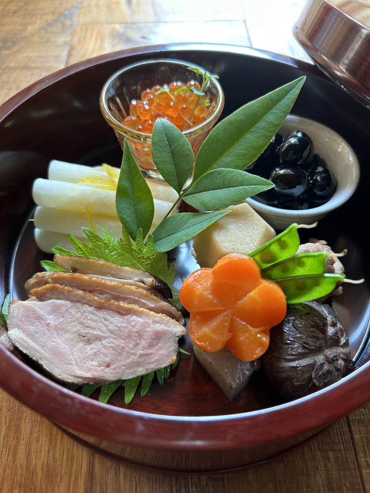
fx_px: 371
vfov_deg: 67.3
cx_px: 185
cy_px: 246
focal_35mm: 26
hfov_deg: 53.1
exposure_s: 1/64
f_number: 1.5
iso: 125
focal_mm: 5.7
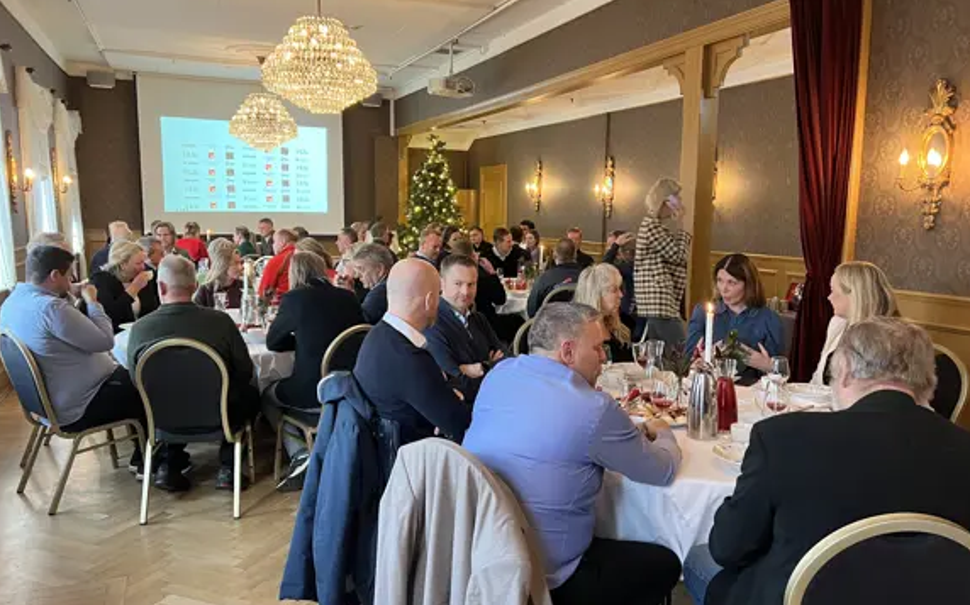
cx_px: 484
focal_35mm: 28
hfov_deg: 66.5
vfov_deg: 44.5
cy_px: 300
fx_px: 740
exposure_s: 1/50
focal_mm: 5.7
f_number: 1.5
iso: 400
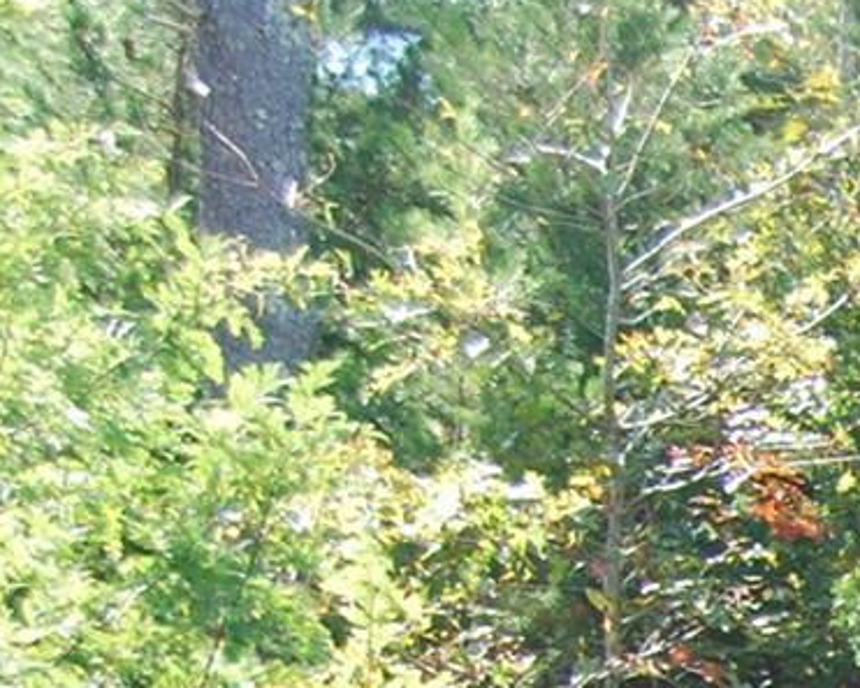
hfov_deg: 9.6
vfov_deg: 8.4
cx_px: 2258
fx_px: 4354
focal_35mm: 171
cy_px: 1536
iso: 200
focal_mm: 22
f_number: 5
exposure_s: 1/100
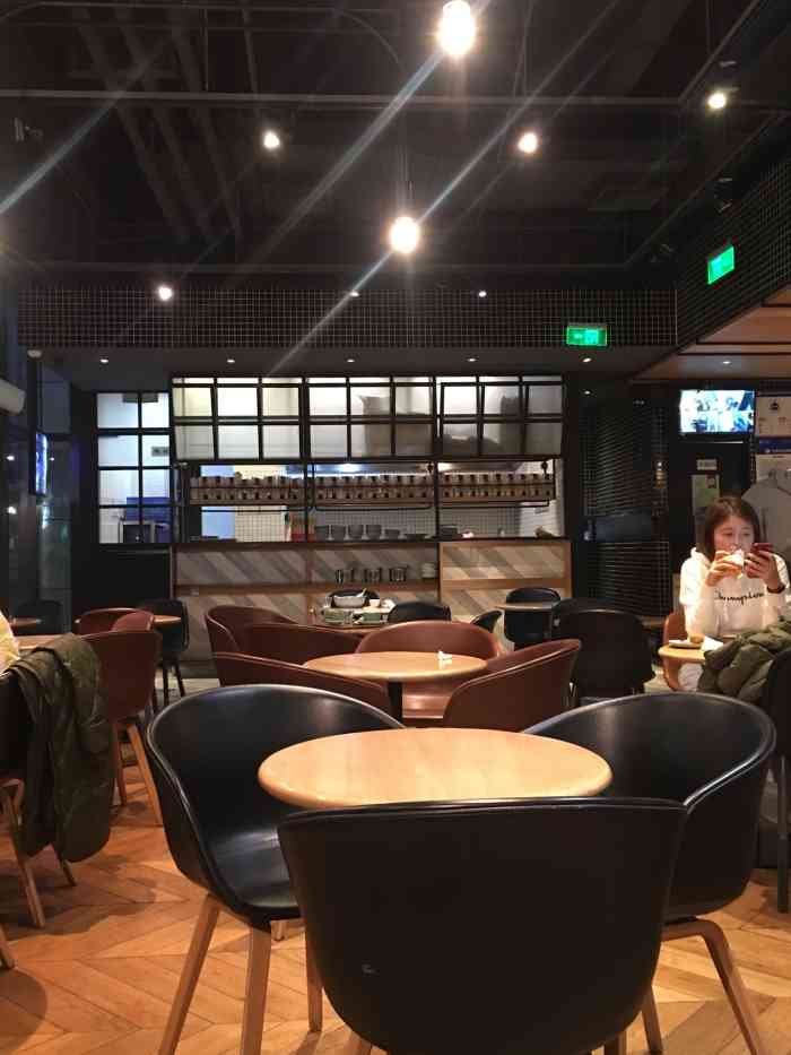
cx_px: 396
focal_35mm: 29
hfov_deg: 48.2
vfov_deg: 61.7
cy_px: 528
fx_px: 883
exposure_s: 1/8
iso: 100
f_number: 2.2
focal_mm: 4.15
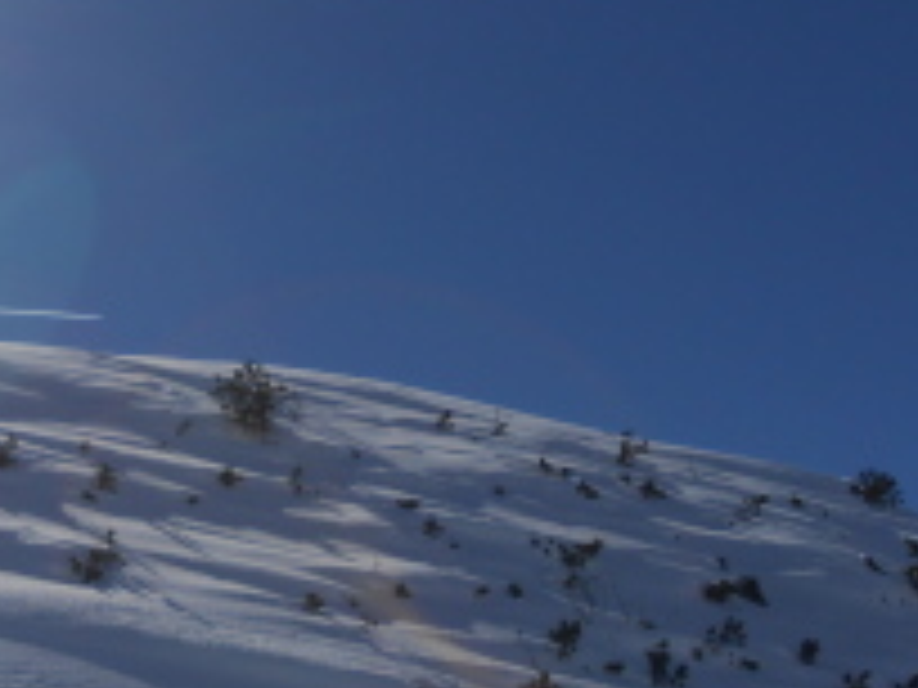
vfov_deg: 18.4
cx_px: -153
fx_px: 2122
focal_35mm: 80
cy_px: 274
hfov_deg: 22.7
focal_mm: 6
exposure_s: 1/500
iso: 80
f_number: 12.5
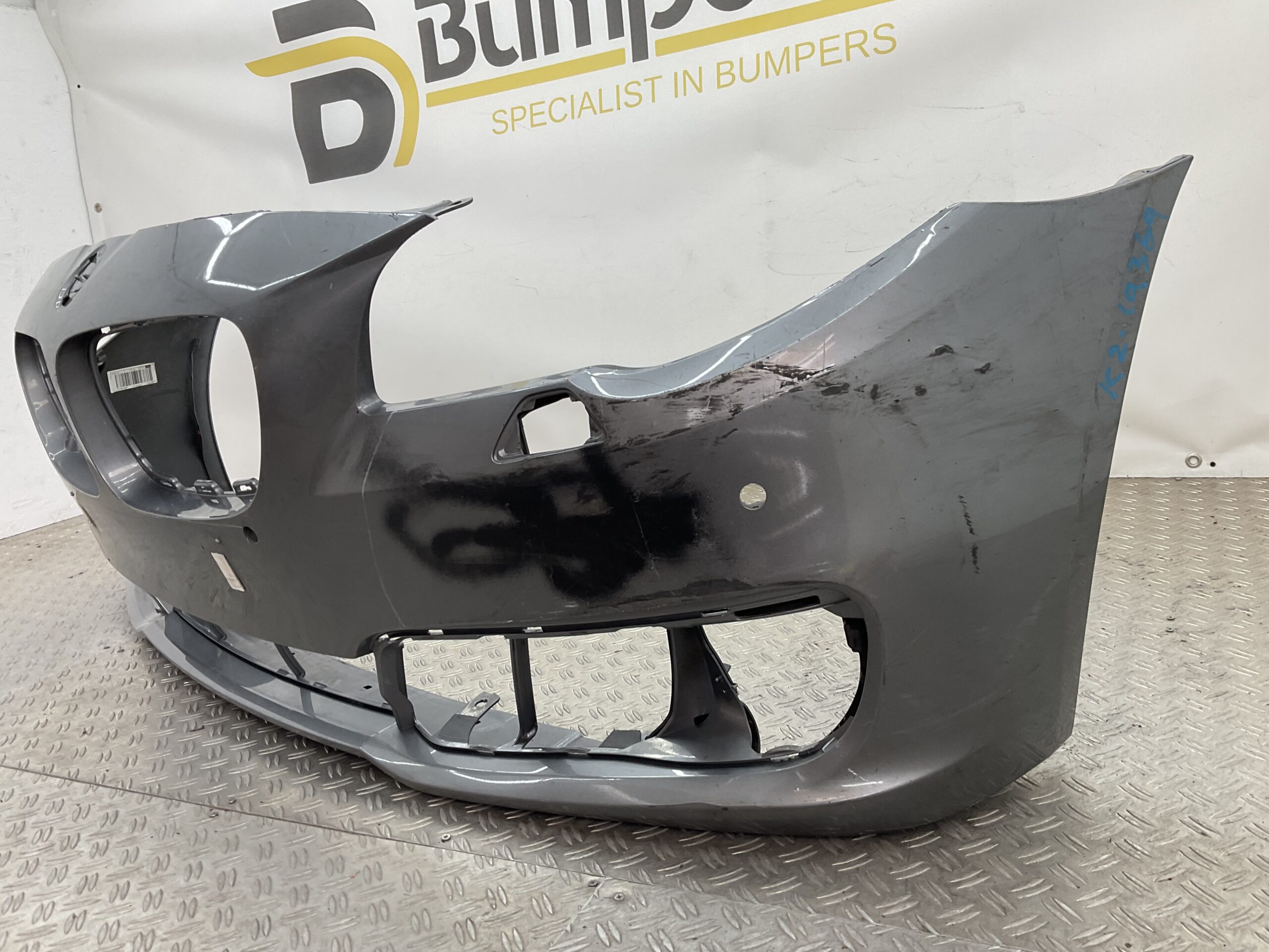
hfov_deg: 61.7
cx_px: 634
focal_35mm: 29
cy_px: 476
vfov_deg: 48.2
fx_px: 1063
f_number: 1.8
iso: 25
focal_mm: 3
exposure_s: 1/100
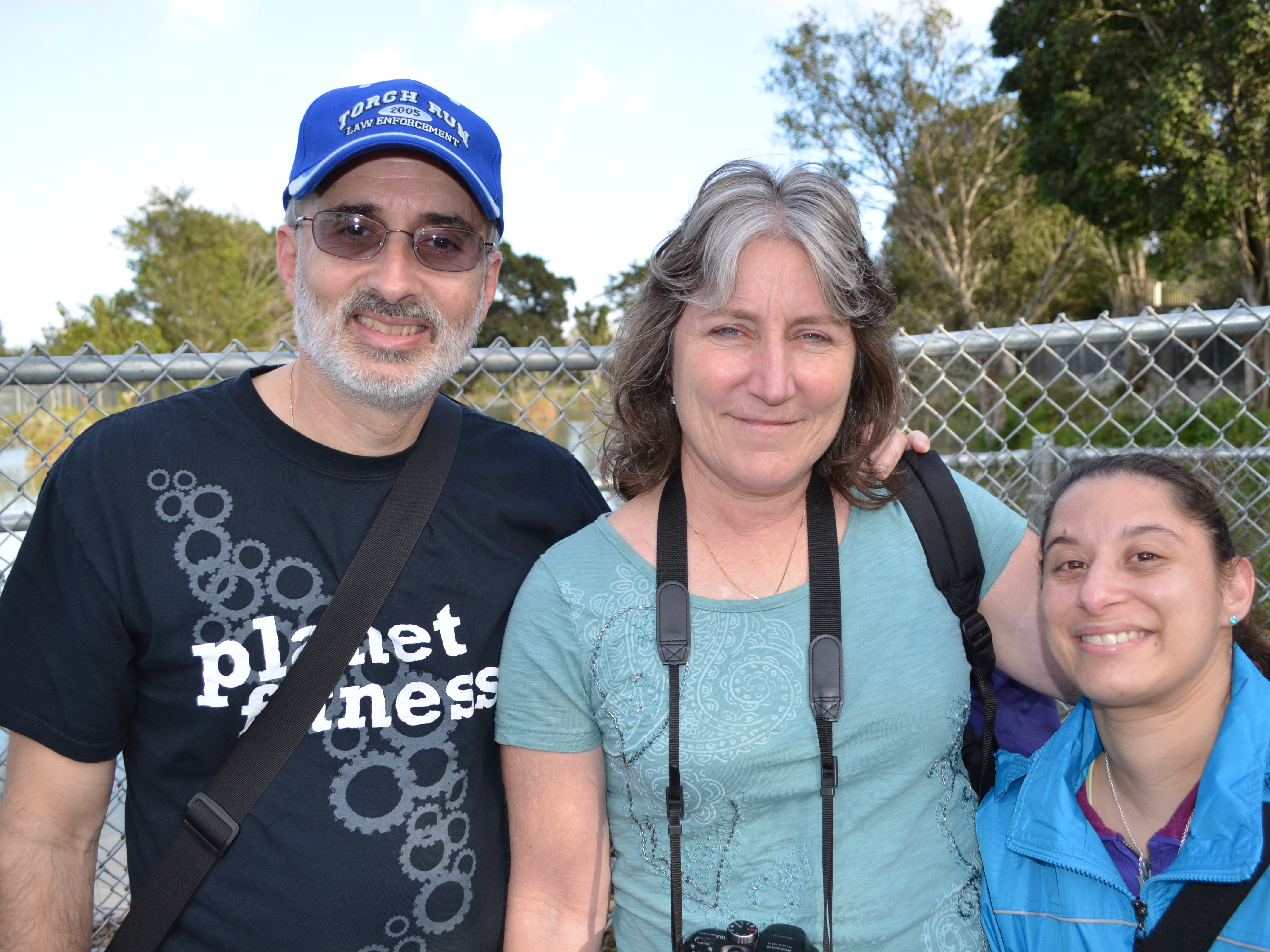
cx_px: 654
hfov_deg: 60.0
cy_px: 466
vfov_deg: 46.8
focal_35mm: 30
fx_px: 1101
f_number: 5
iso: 100
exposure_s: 1/200
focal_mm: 18
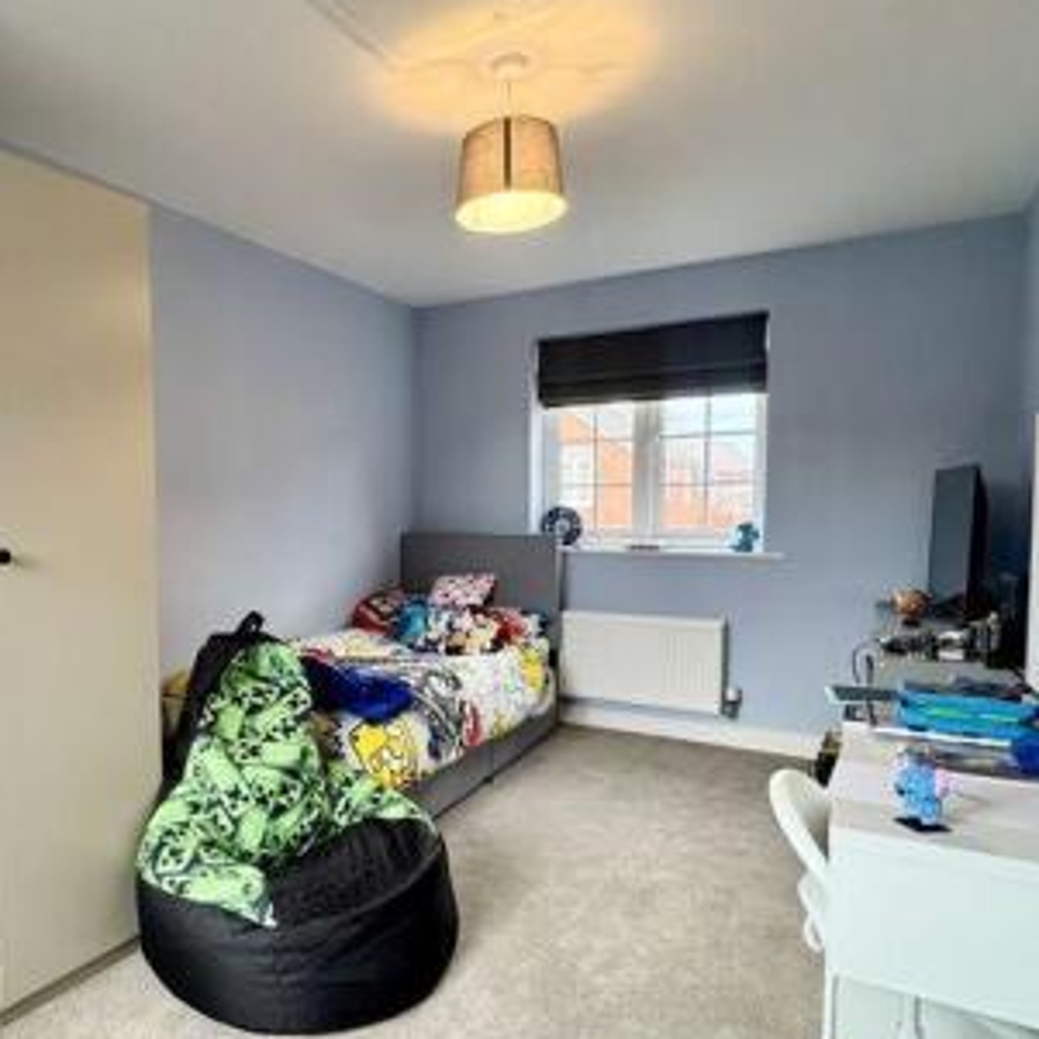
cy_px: 561
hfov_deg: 63.3
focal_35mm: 24
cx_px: 340
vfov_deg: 64.9
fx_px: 815
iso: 320
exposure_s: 1/99
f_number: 2.2
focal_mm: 2.22
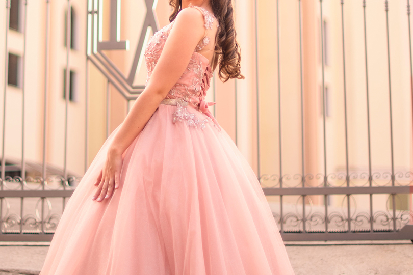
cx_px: 133
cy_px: -12
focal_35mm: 111
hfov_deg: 18.4
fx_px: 1273
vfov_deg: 12.2
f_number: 1.4
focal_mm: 50
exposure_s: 1/1000
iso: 100
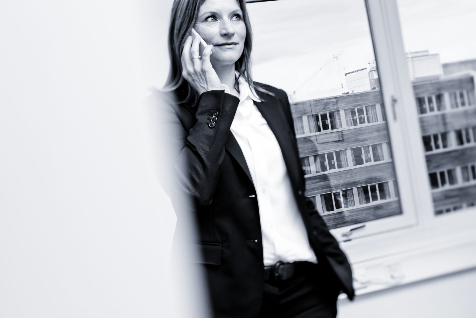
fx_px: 794
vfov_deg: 22.6
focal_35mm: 60
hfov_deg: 33.2
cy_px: 132
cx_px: 308
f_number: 4
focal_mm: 45
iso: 100
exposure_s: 1/500
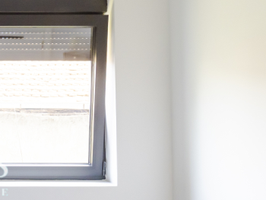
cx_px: -43
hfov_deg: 37.1
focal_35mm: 40
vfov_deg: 36.0
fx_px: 308
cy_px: 98
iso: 400
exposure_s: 1/50
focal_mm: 7
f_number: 4
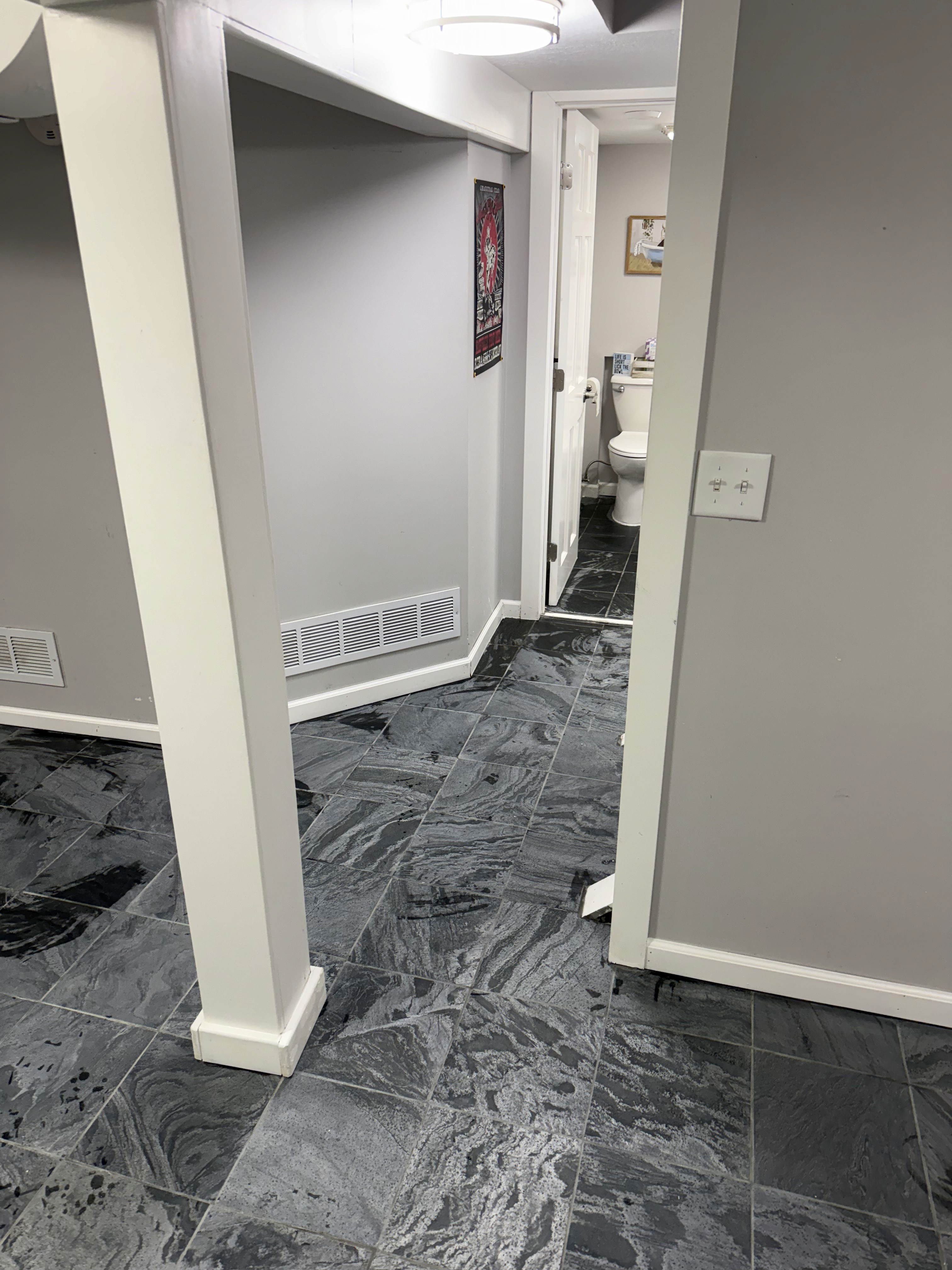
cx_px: 476
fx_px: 880
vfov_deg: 71.6
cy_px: 635
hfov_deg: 56.8
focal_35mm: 24
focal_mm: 6.76
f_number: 1.78
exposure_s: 1/120
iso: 200
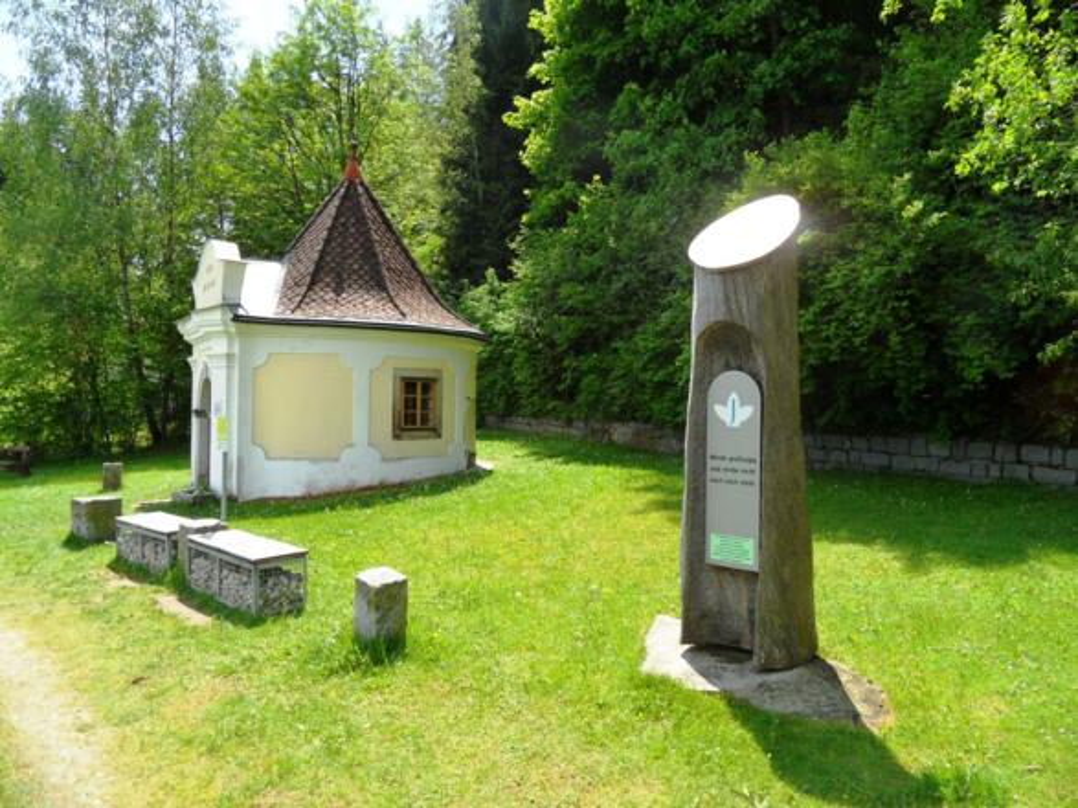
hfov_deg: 71.6
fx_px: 747
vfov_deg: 56.8
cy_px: 404
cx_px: 539
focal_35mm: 24
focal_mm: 3.9
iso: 80
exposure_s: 1/500
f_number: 3.2
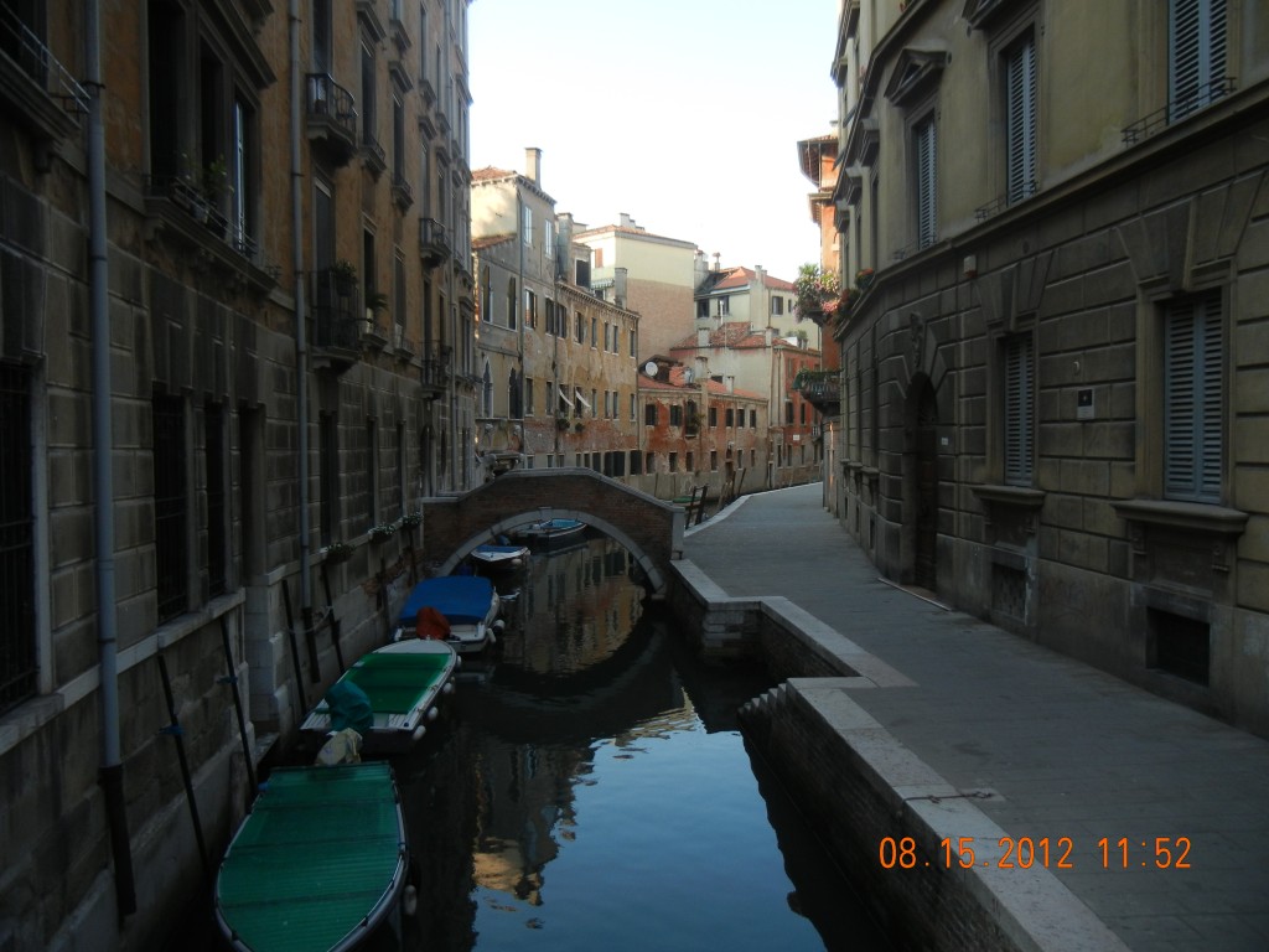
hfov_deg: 60.0
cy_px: 476
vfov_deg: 46.8
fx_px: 1100
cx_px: 634
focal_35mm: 30
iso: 160
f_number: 3.5
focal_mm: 5.4
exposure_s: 1/244
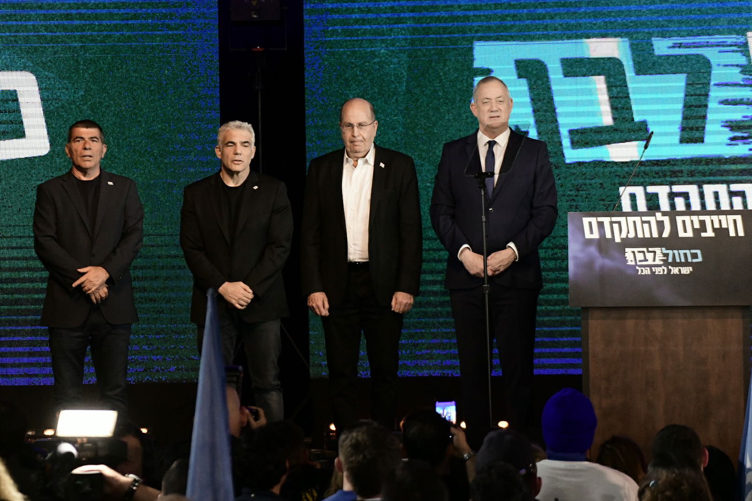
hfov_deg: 10.3
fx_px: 4177
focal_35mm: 200
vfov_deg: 6.9
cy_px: 250
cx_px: 376
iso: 10000
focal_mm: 200
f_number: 5.6
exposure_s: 1/320
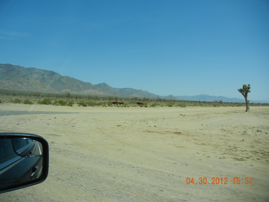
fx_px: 233
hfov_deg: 60.0
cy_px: 101
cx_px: 134
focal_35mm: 30
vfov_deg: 46.8
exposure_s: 1/500
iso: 160
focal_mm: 5.4
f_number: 7
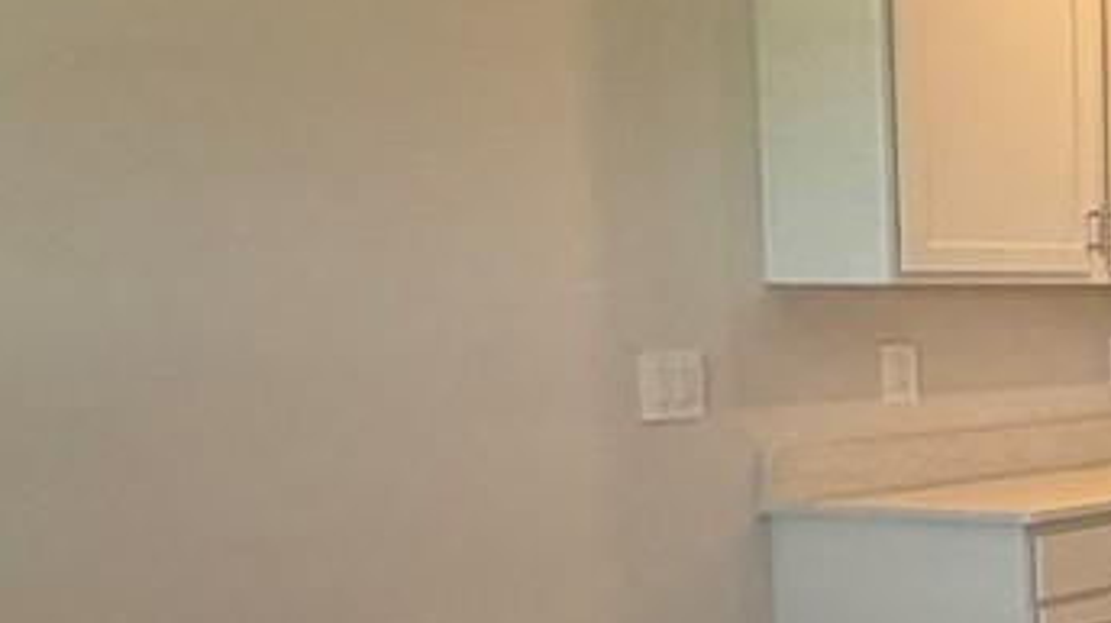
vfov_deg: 16.9
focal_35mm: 71
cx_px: 2115
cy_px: 407
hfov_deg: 19.7
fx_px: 2090
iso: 200
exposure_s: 1/120
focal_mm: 2.22
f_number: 2.2
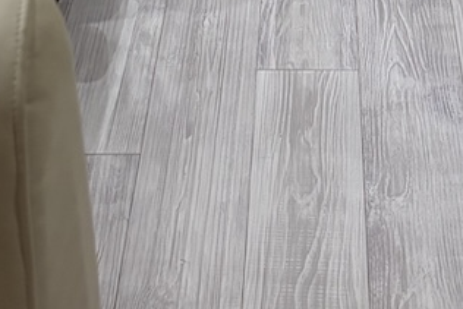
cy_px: -320
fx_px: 1467
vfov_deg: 10.9
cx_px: 292
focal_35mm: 114
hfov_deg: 17.9
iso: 250
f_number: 1.6
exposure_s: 1/60
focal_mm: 5.96
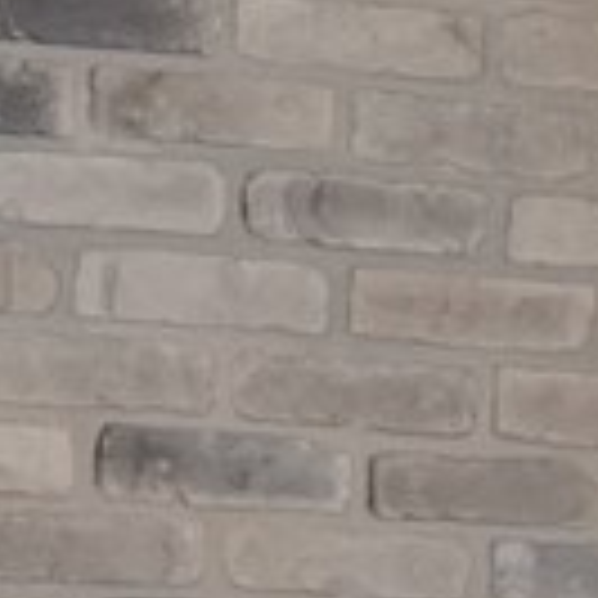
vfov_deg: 5.4
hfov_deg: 5.5
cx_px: 1057
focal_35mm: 312
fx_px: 6098
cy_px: 1466
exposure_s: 1/80
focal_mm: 30
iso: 800
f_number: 4.5
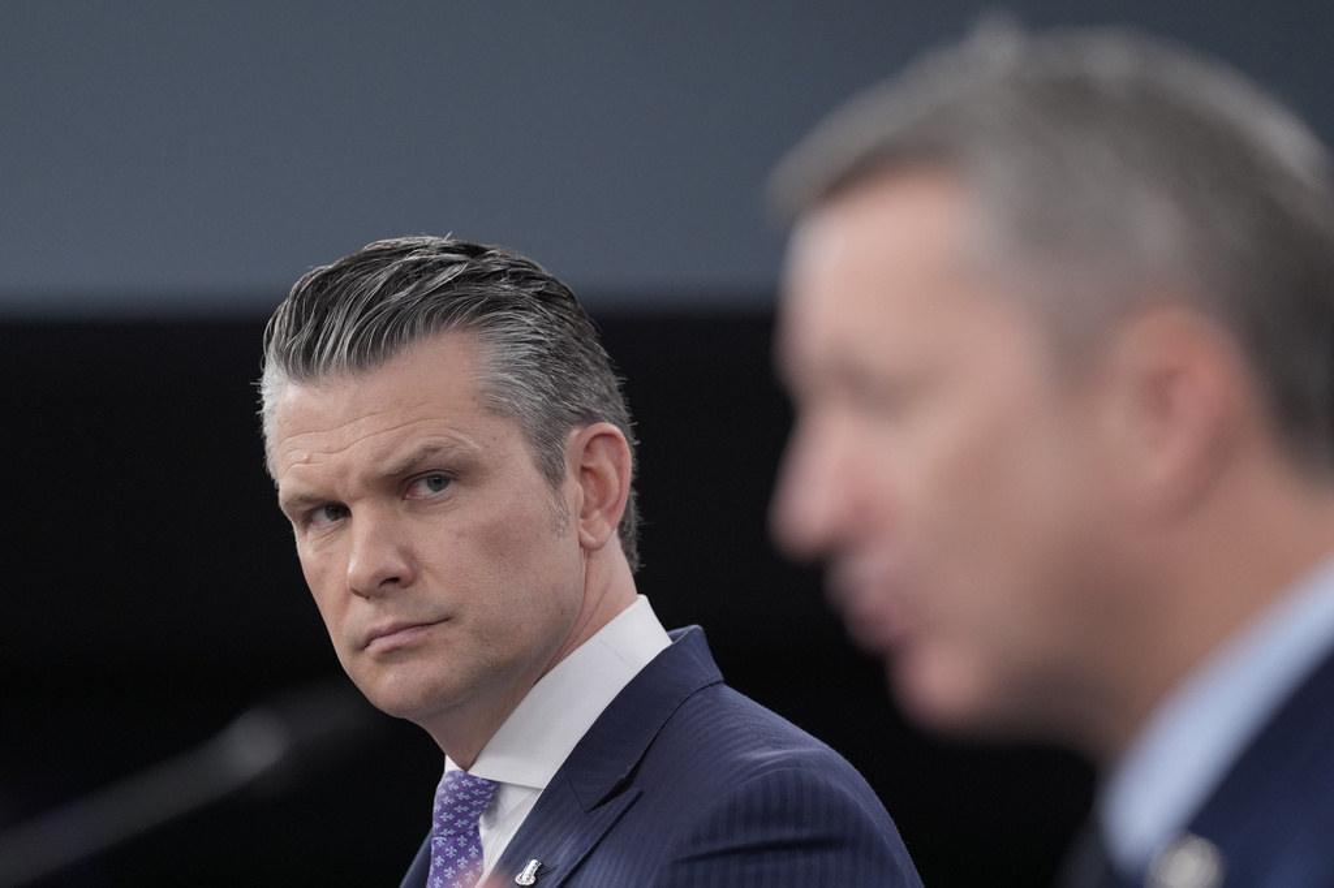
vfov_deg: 4.6
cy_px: 444
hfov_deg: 6.9
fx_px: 11112
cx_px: 667
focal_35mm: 300
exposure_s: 1/1000
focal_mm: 300
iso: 2000
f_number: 3.5
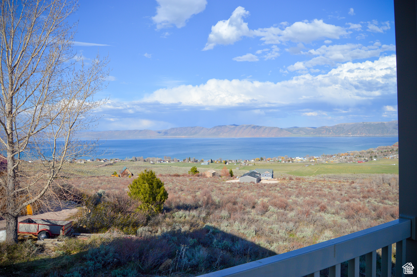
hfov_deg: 67.4
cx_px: 208
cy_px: 138
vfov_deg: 47.9
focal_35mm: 27
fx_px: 312
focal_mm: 18
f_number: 9
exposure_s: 1/320
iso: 100
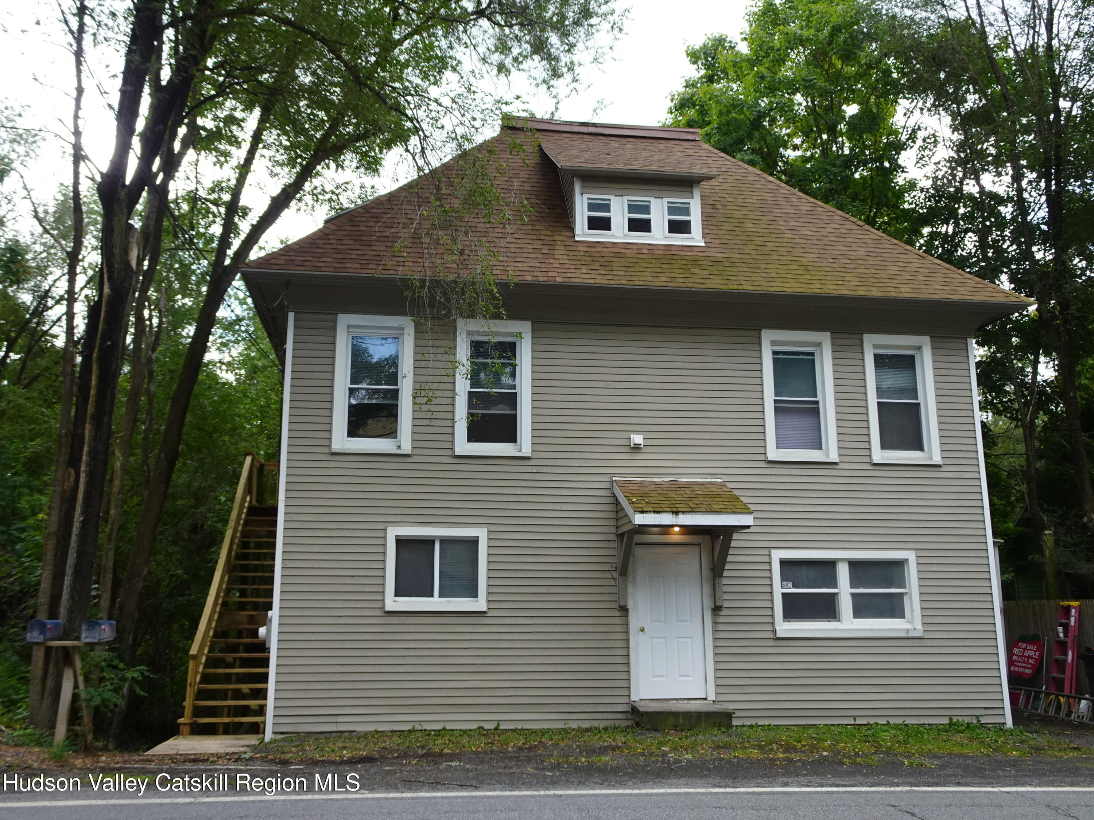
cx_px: 547
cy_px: 410
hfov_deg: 58.4
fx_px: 980
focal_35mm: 31
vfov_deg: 45.4
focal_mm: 5.26
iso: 80
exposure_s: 1/125
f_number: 4
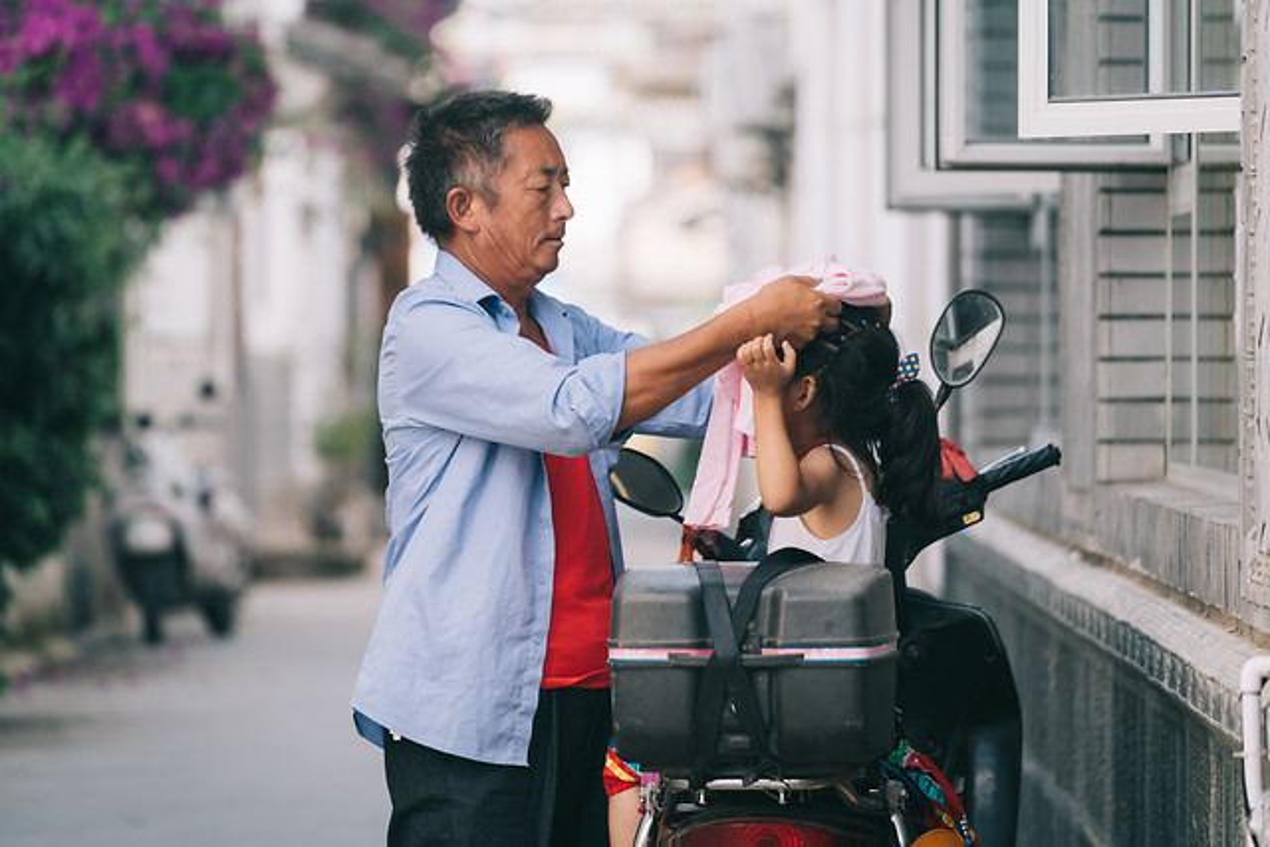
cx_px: 635
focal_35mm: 196
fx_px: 6916
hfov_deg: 10.5
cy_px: 424
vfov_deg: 7.0
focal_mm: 196
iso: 100
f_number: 4
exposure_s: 1/160
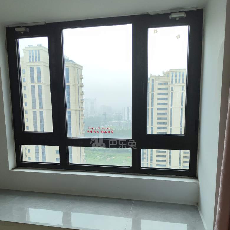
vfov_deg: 55.1
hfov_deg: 55.6
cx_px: 113
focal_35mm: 29
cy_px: 141
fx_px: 218
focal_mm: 5.56
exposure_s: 1/100
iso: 381
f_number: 1.88
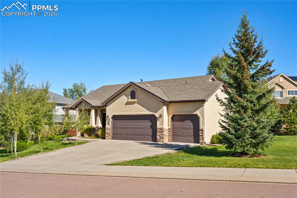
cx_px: 148
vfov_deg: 37.8
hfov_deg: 54.4
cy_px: 99
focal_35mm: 35
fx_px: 289
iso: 100
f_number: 6.3
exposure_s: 1/50
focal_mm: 35
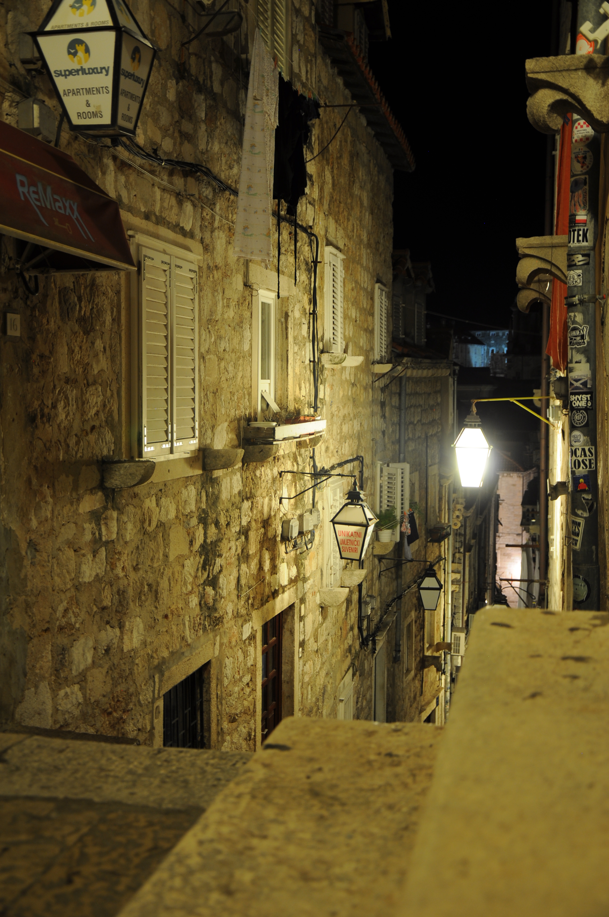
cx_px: 304
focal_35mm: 45
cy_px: 458
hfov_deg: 29.8
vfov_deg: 43.7
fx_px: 1145
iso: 200
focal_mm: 30
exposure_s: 1/1.6
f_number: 4.2
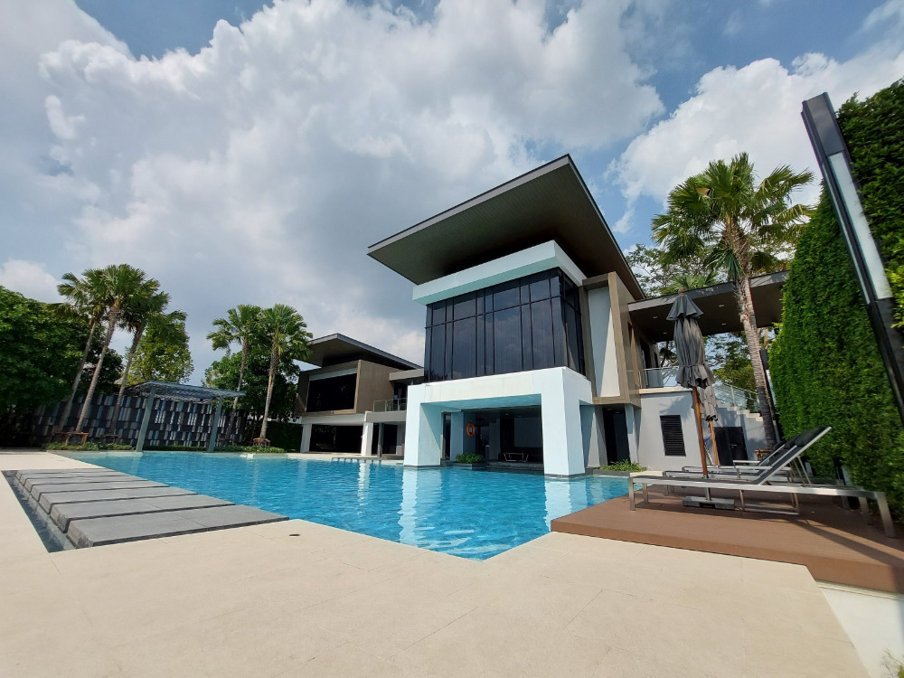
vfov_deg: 89.9
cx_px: 452
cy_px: 339
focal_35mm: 13
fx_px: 339
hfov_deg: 106.2
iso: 50
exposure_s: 1/2940
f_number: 2.2
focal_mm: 1.74
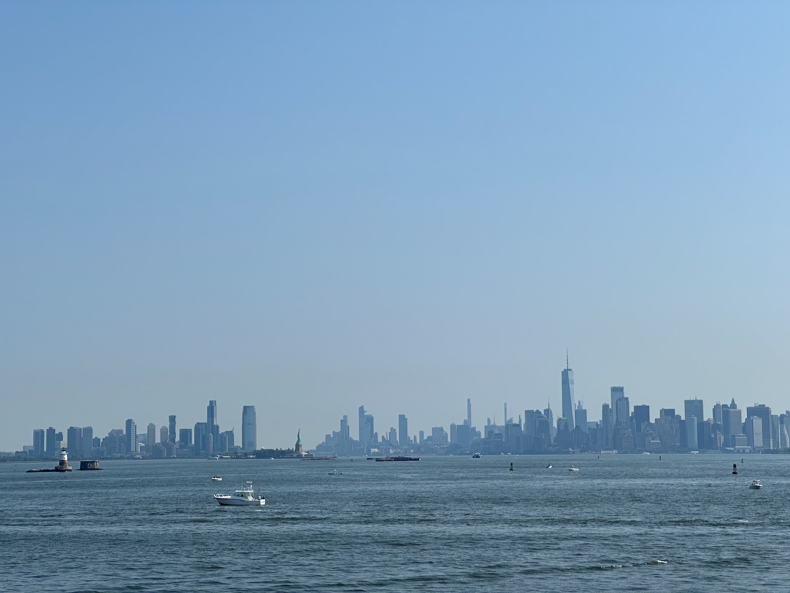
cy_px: 296
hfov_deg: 25.3
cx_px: 395
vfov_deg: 19.1
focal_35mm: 77
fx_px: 1757
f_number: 2.8
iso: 32
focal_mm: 9
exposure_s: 1/1783
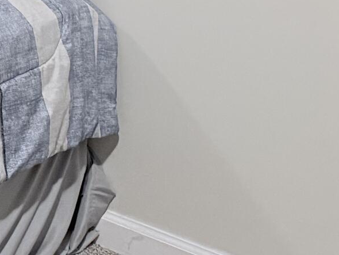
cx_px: -355
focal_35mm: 122
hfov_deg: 13.6
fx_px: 1195
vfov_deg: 11.0
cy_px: -267
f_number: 1.78
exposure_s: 1/60
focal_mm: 6.76
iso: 400
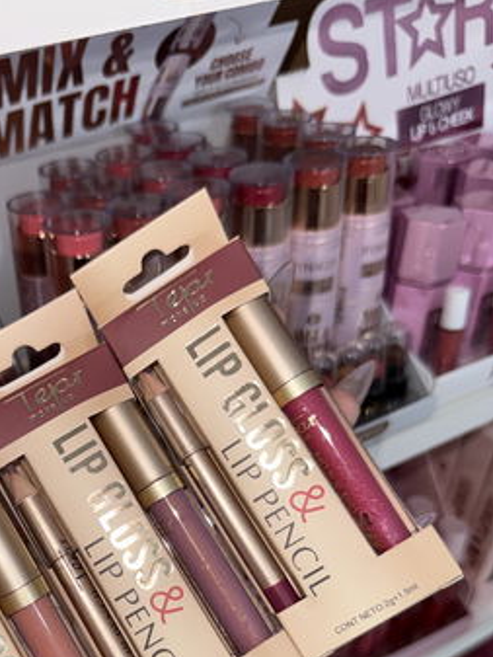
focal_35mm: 38
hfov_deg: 36.6
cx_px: 105
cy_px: 516
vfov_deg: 46.6
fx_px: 721
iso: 50
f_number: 1.78
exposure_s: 1/88
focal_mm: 6.76
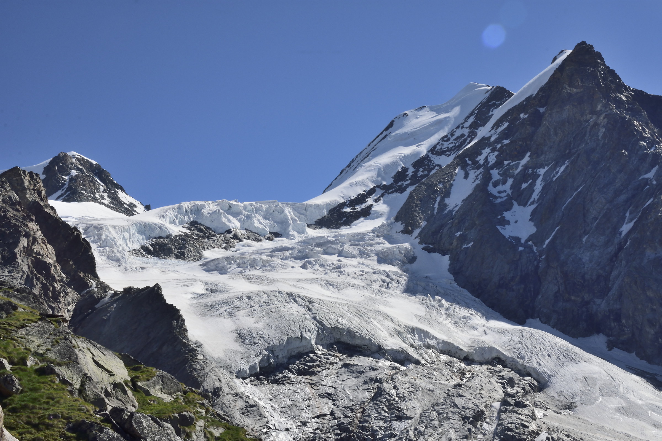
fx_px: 1214
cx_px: 331
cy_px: 220
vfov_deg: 20.6
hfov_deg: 30.5
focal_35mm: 66
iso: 280
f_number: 20
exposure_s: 1/60
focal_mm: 44
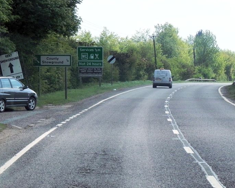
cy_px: 94
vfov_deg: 10.2
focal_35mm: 151
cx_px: 121
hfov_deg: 12.8
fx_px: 1051
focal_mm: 25.7
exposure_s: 1/779
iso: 400
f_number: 7.1
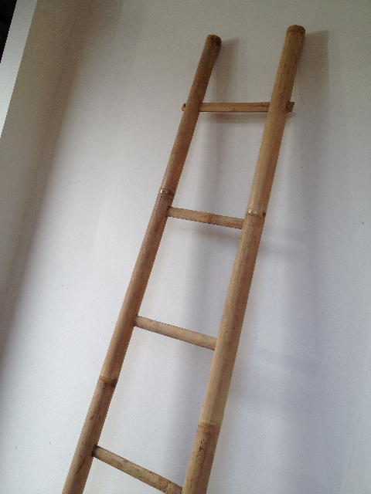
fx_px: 500
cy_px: 247
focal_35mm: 35
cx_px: 186
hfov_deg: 40.7
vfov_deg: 52.6
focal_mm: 4.28
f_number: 2.4
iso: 50
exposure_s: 1/249
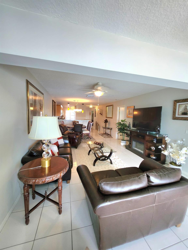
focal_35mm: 13
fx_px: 94
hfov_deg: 89.9
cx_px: 94
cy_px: 125
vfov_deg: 106.2
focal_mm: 1.74
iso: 100
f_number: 2.2
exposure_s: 1/60.2
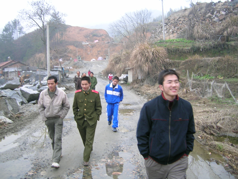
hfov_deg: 51.4
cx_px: 119
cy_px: 90
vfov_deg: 39.7
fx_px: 248
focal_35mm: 36
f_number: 2.8
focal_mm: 5.5
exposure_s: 1/94.8
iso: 50
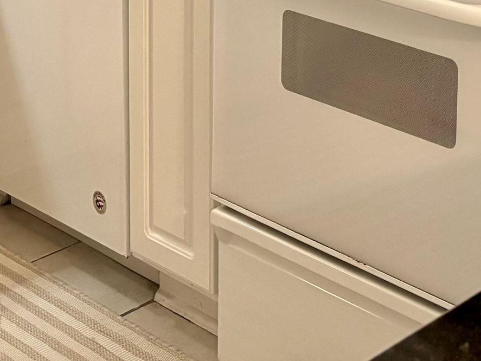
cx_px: 439
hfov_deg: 21.3
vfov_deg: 14.7
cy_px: -255
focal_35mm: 90
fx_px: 1251
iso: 320
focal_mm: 5.96
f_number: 1.6
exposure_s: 1/60
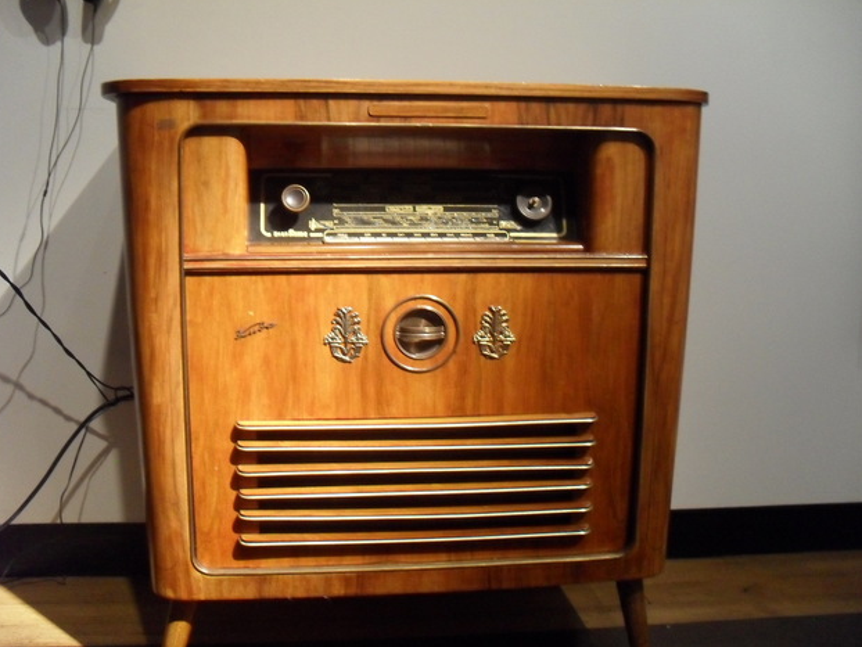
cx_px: 434
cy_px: 327
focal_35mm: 36
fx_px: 897
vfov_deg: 39.7
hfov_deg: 51.3
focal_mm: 6.3
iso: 240
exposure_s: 1/15
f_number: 3.2
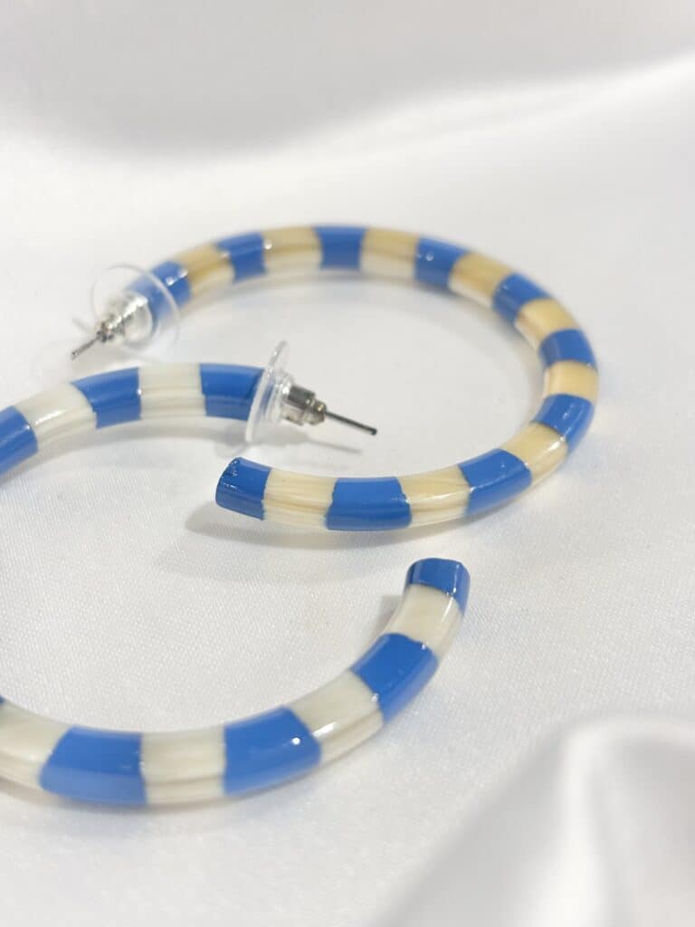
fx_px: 1392
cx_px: 348
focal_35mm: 52
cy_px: 464
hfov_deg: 28.0
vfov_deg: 36.8
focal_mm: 5.96
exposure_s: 1/255
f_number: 1.6
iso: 32
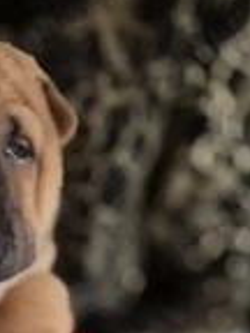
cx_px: -65
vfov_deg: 26.5
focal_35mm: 64
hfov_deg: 21.1
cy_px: 412
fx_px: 616
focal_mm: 5.4
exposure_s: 1/50
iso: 2000
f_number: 1.8
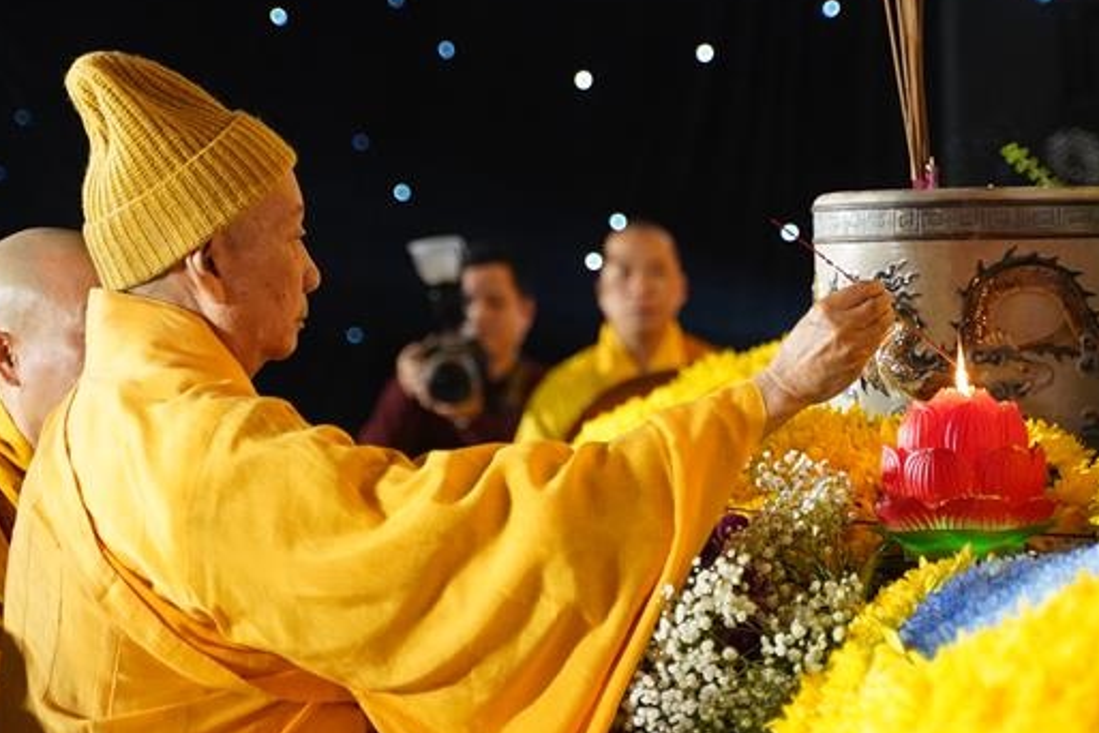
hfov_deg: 15.4
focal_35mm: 133
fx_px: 4060
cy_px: 363
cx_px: 568
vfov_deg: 10.3
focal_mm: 70
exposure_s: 1/160
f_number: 2.8
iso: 5000
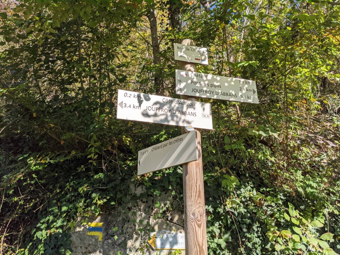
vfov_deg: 51.4
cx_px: 170
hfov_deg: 65.3
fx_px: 265
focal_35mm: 27
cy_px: 128
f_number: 1.73
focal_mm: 4.38
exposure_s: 1/4695
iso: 73
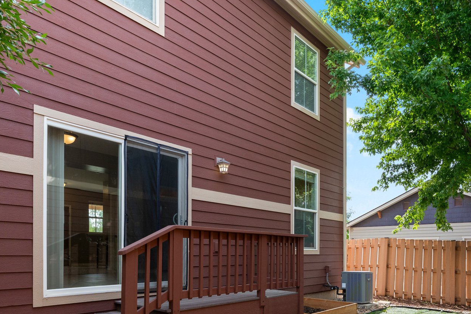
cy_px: 253
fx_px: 340
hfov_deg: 67.8
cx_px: 308
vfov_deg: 46.8
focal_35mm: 26
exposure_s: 1/160
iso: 400
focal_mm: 16
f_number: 8
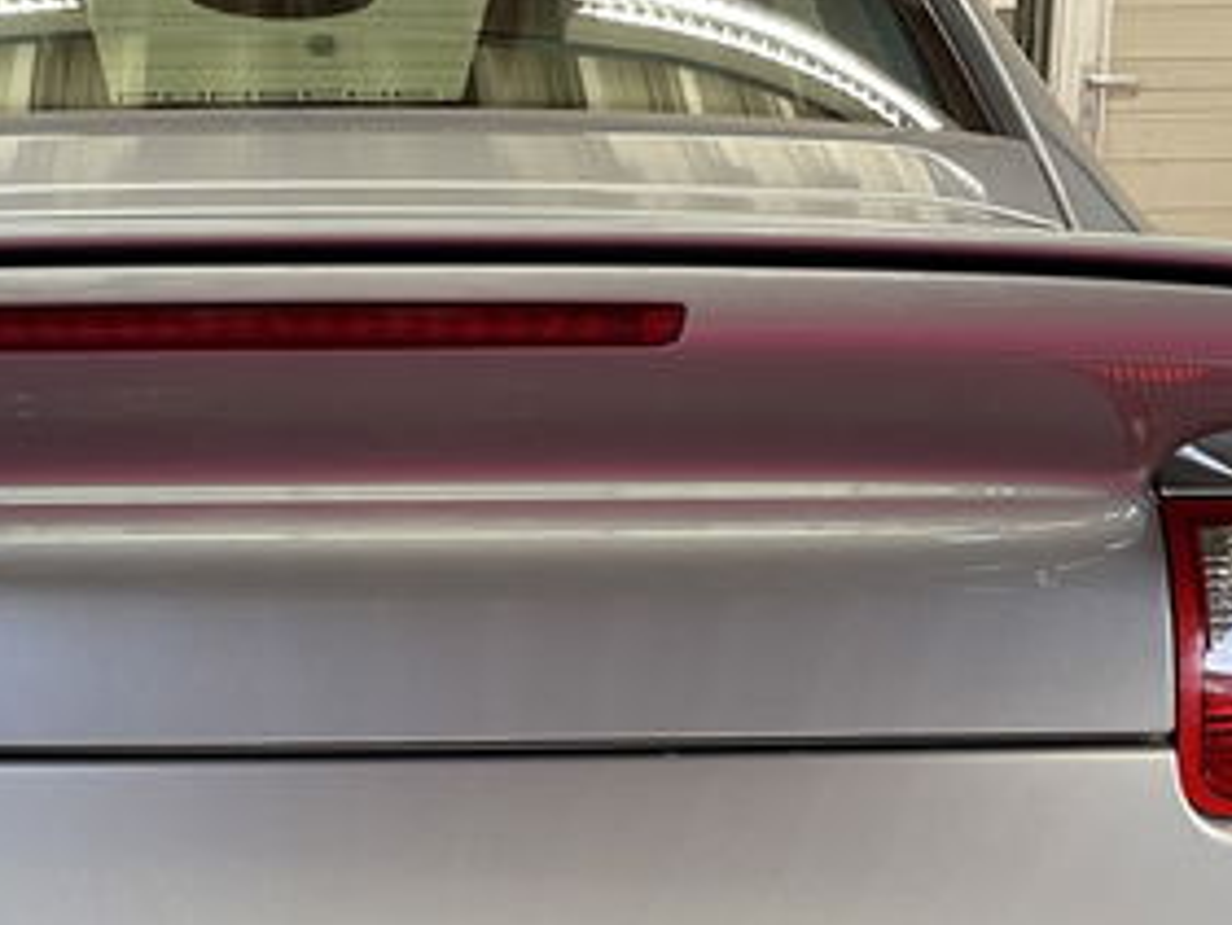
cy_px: 658
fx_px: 2528
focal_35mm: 71
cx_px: 298
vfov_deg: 20.6
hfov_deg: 27.0
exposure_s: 1/50
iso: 100
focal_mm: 4.2
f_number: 1.6
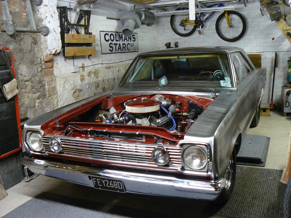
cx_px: 146
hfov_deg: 51.4
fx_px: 303
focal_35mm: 36
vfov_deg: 39.7
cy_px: 109
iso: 200
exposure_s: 1/5
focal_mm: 6
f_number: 2.8
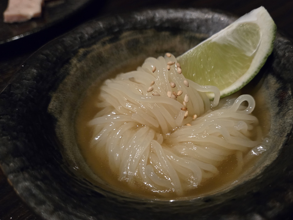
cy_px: 129
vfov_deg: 49.5
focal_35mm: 28
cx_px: 175
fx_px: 237
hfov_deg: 62.9
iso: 1250
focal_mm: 5.4
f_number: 1.8
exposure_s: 1/50
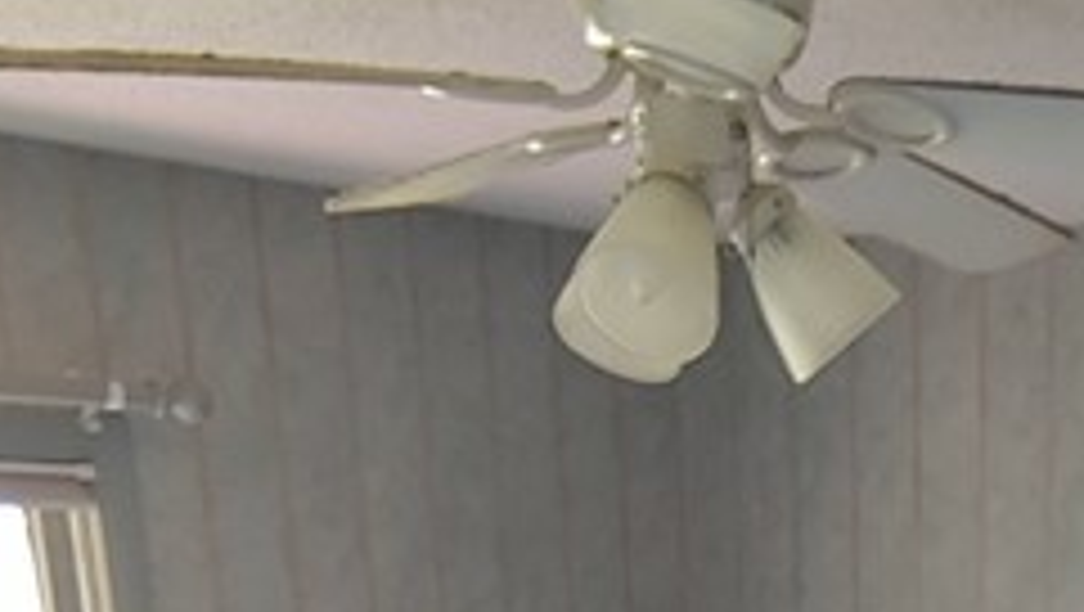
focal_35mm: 74
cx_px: 1138
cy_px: 1498
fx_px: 2129
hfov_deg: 26.7
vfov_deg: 12.5
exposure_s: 1/24
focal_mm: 2.18
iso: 150
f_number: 1.9
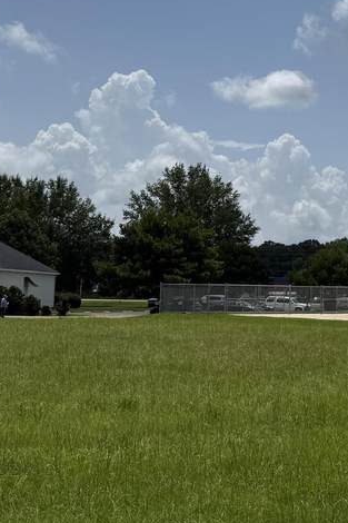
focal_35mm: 68
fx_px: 987
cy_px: 180
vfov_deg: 29.5
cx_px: 338
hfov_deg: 19.5
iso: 80
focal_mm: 6.76
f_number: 1.78
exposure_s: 1/11905
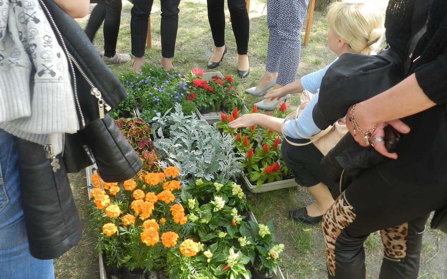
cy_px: 113
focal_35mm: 34
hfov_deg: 56.7
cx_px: 224
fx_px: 414
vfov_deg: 37.1
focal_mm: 5.6
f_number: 3.7
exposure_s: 1/100
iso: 160
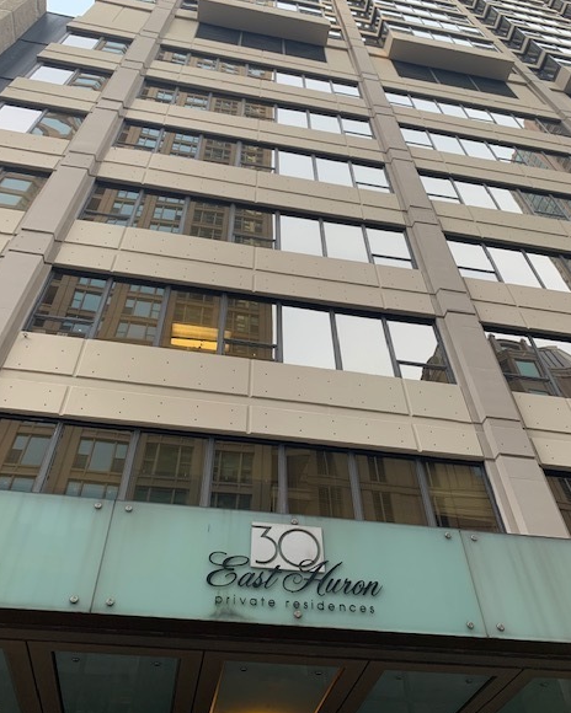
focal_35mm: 28
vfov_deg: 62.2
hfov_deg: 51.5
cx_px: 288
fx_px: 591
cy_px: 366
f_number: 1.8
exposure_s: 1/122
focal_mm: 4.25
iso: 40
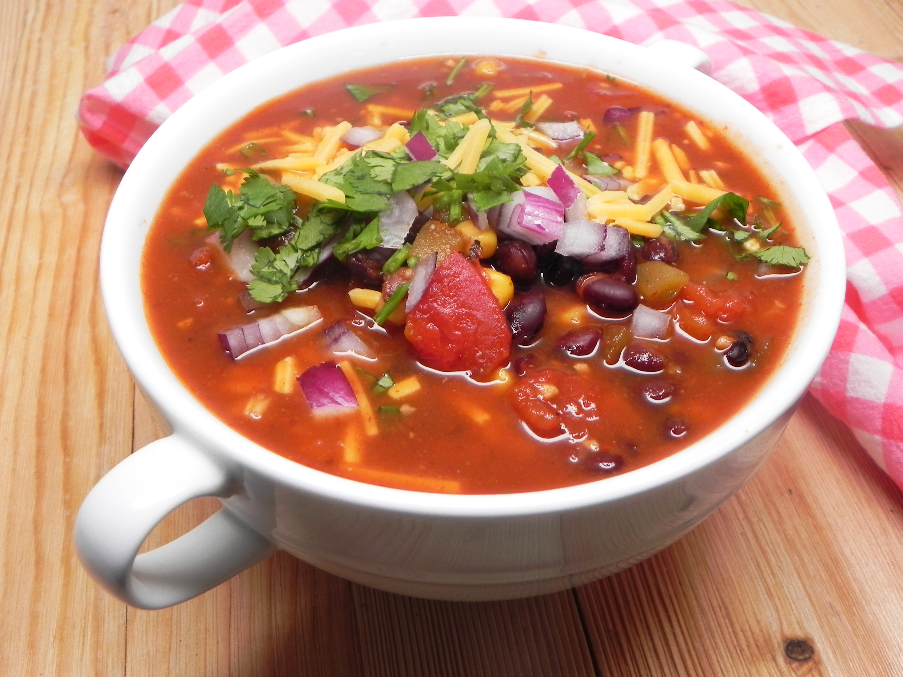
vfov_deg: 38.7
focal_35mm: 37
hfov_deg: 50.1
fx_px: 965
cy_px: 338
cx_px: 452
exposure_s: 1/40
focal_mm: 6.6
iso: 160
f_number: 3.2
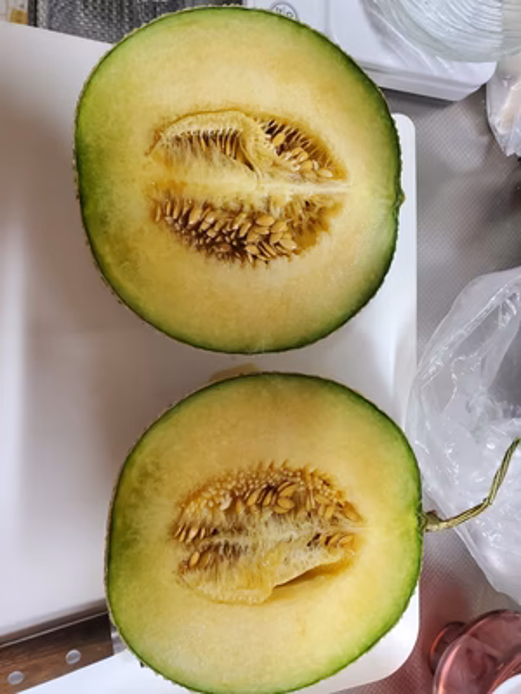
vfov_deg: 67.3
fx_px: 522
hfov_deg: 53.1
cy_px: 347
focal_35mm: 26
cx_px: 260
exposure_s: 1/40
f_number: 2.4
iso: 500
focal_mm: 4.3
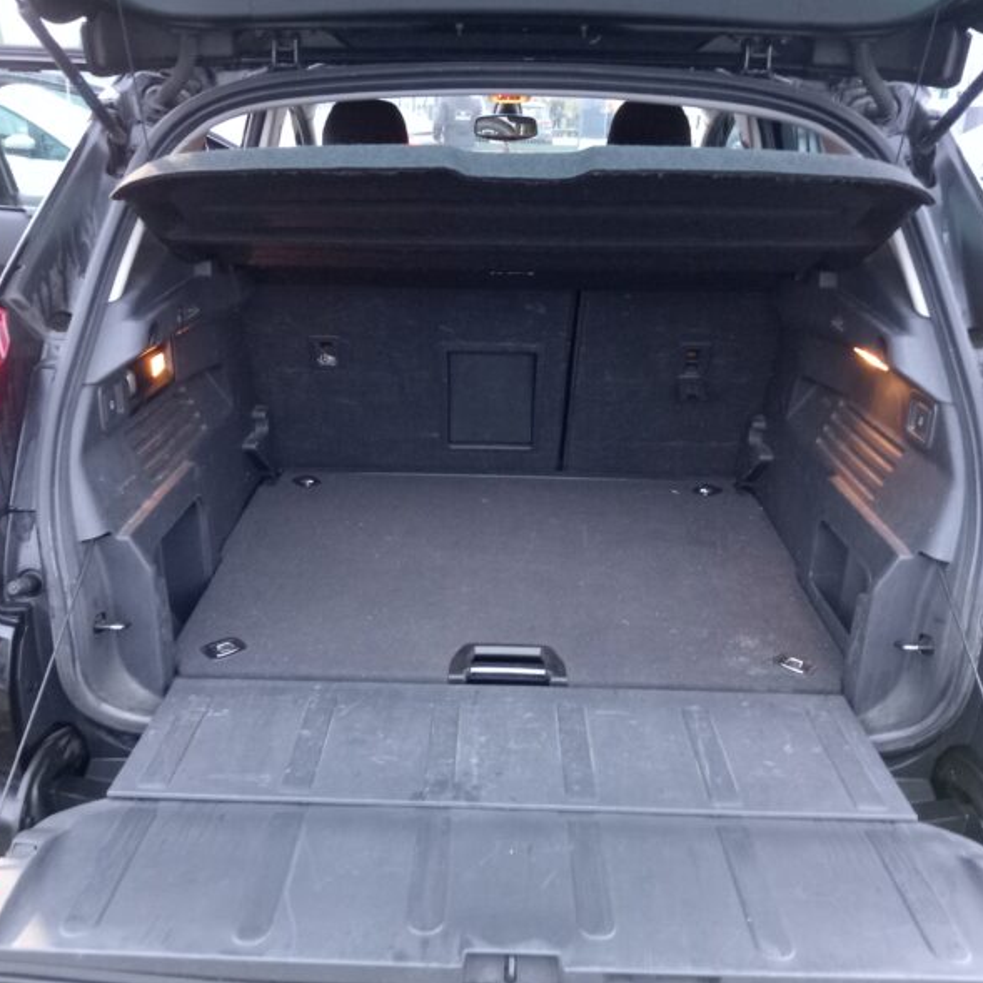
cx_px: 482
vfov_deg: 54.0
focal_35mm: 30
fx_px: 964
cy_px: 487
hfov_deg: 54.0
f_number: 1.8
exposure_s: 1/16.7
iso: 1851
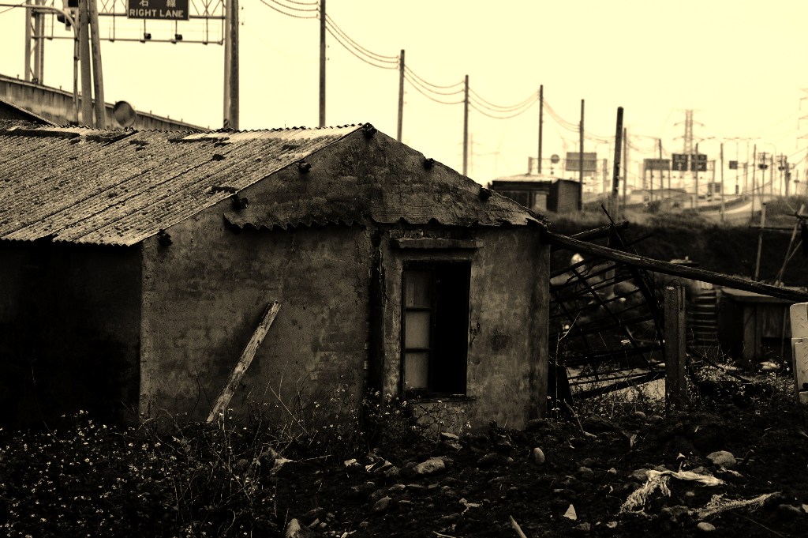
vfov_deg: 8.3
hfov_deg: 12.5
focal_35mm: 165
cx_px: 404
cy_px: 269
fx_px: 3700
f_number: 5
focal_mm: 110
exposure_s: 1/500
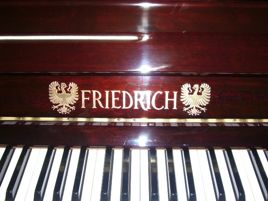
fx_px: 310
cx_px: 134
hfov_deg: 46.8
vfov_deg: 36.0
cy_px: 100
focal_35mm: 40
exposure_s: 1/30
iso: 100
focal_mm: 4.7
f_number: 2.8
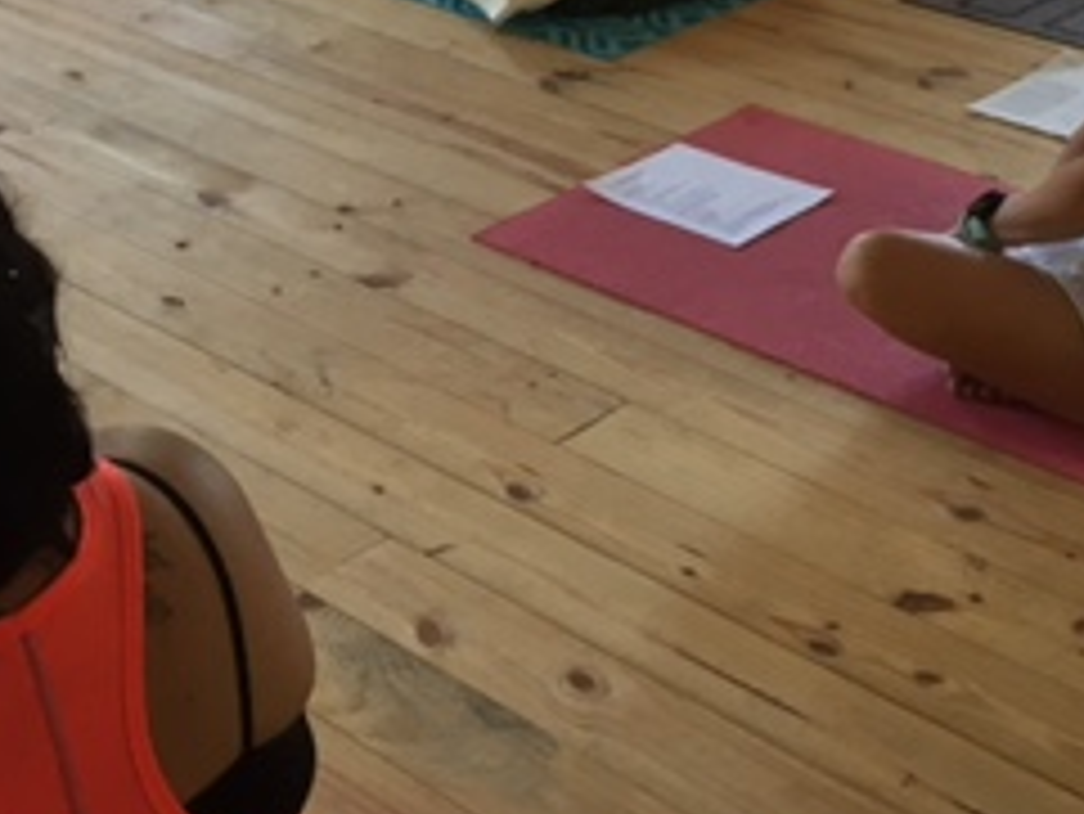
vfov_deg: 18.7
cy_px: 18
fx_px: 2412
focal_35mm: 77
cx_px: 486
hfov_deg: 25.3
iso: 64
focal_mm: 4.15
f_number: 2.2
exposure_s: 1/30
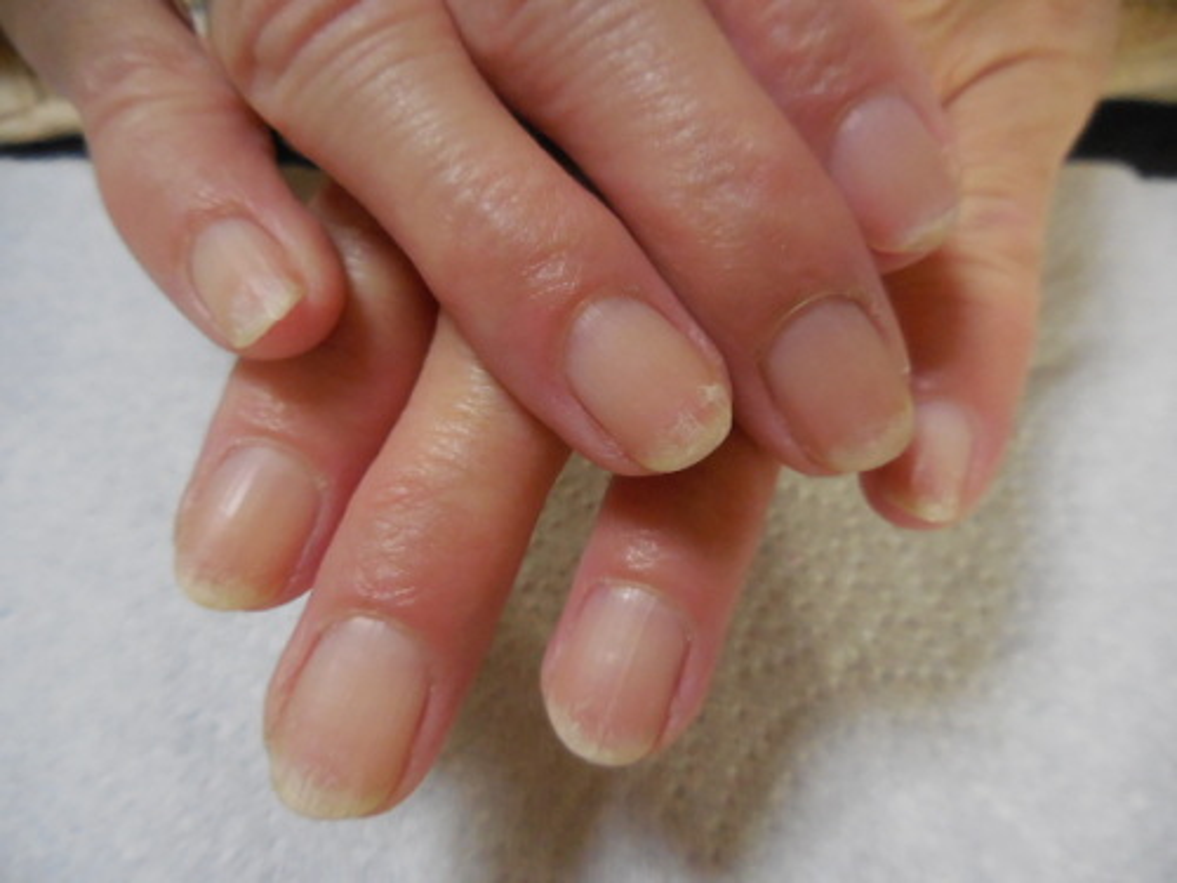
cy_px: 442
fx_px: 850
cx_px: 588
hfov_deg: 69.4
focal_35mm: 25
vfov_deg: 54.9
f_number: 3.3
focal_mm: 4.5
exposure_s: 1/160
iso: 800
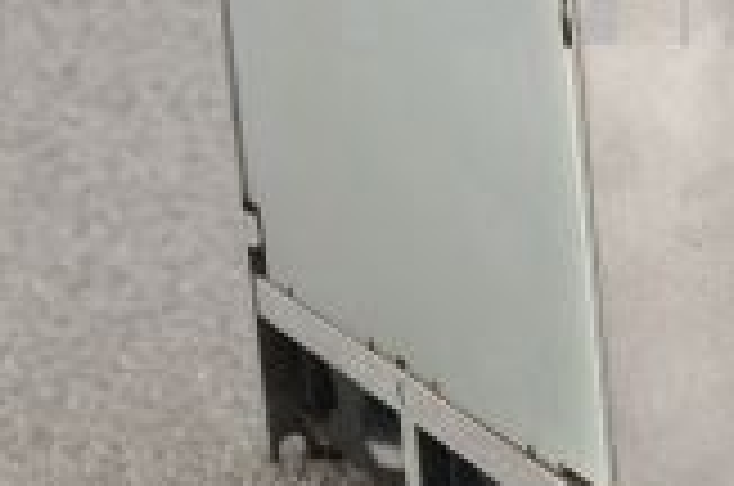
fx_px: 3744
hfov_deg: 11.1
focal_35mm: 184
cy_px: -61
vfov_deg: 7.4
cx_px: 793
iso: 1600
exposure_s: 1/125
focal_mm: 50
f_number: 9
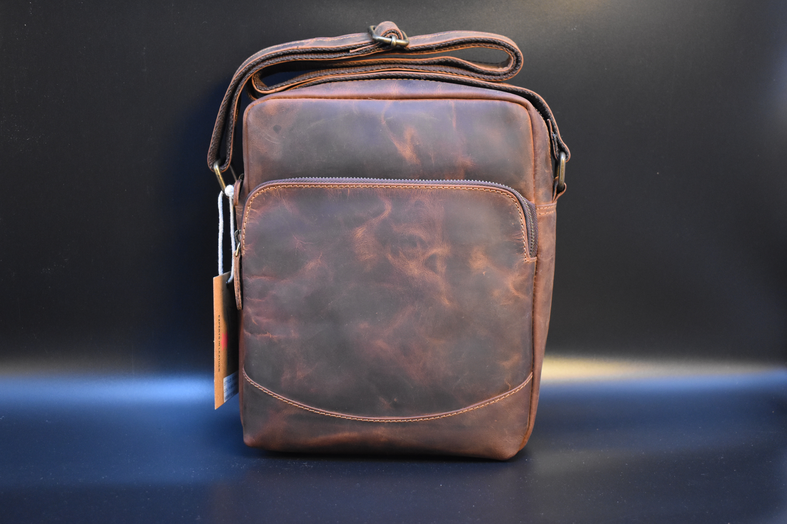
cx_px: 394
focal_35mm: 48
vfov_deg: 28.1
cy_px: 262
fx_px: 1049
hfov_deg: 41.1
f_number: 4.5
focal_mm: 32
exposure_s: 1/60
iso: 2200
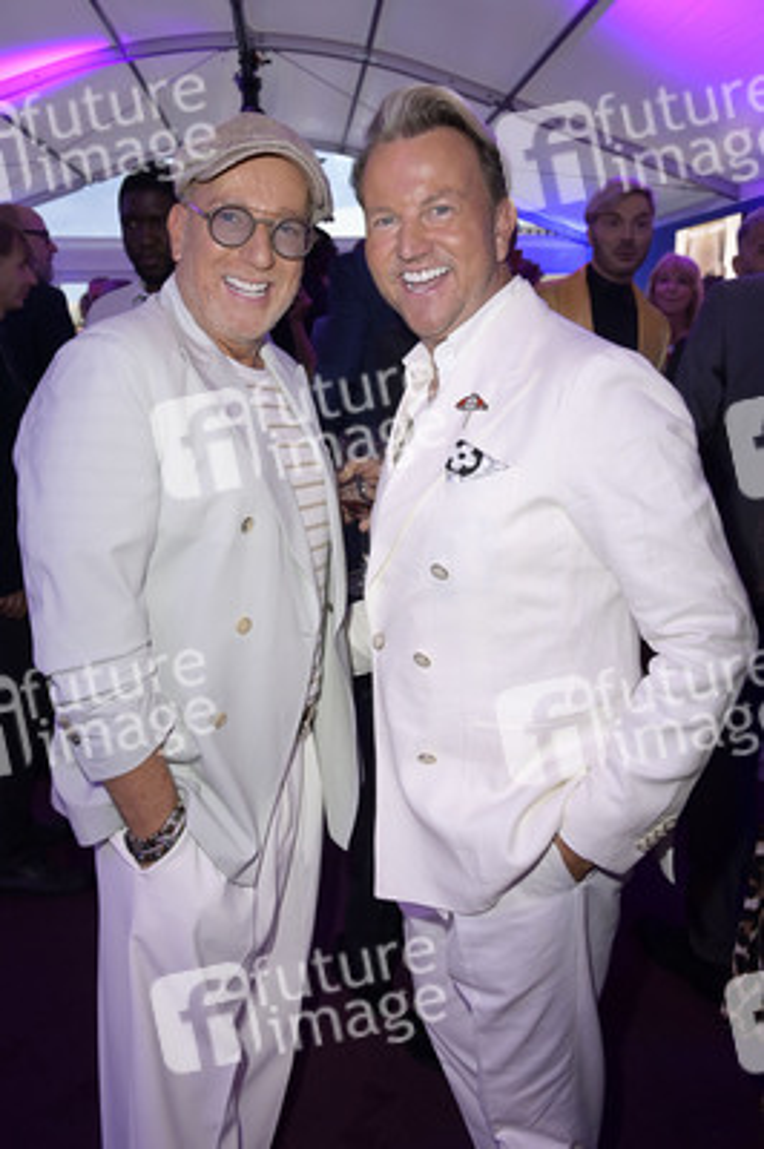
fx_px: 957
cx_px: 382
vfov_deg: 62.0
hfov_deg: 43.5
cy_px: 574
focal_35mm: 30
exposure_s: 1/60
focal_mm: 30
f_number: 7.1
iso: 640
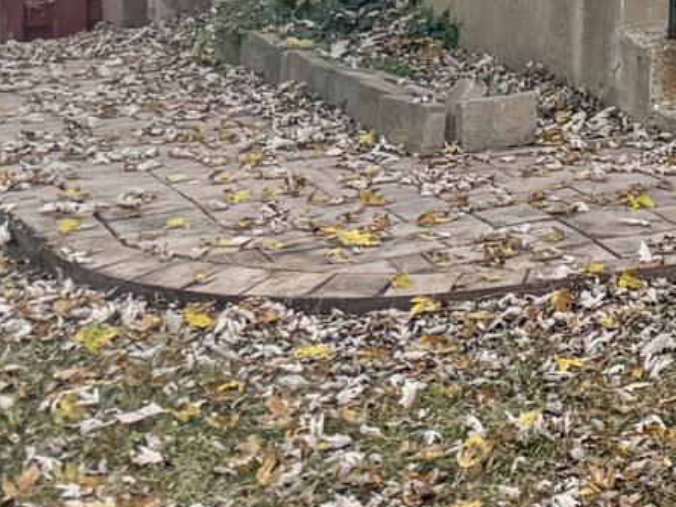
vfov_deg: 9.3
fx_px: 2696
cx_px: 1721
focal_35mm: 138
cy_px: -830
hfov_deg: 11.4
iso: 100
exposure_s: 1/543
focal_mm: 6.76
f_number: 1.78
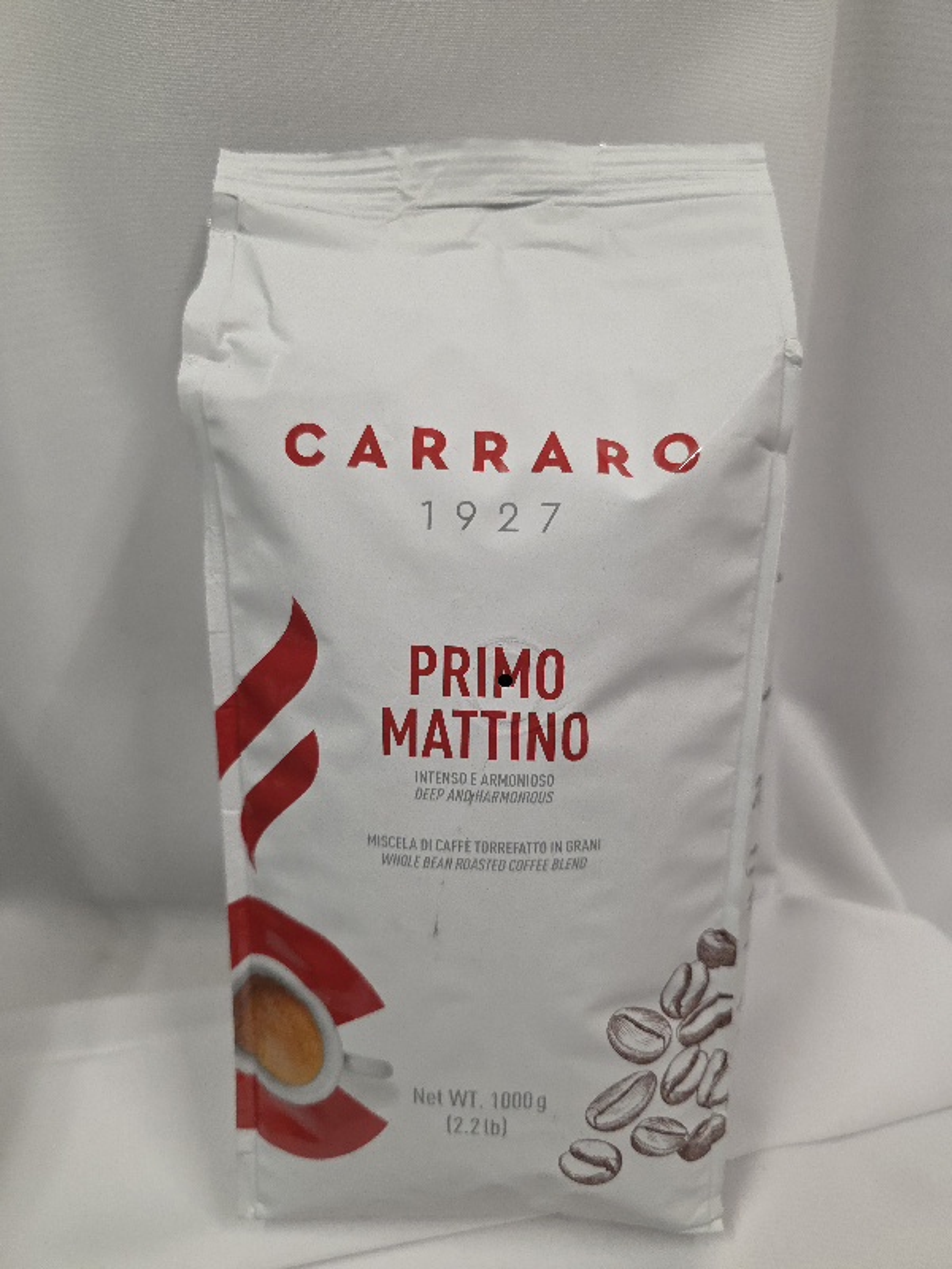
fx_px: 843
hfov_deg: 58.9
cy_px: 634
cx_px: 476
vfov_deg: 73.9
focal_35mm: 23
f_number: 1.7
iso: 320
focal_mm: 6.3
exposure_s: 1/101
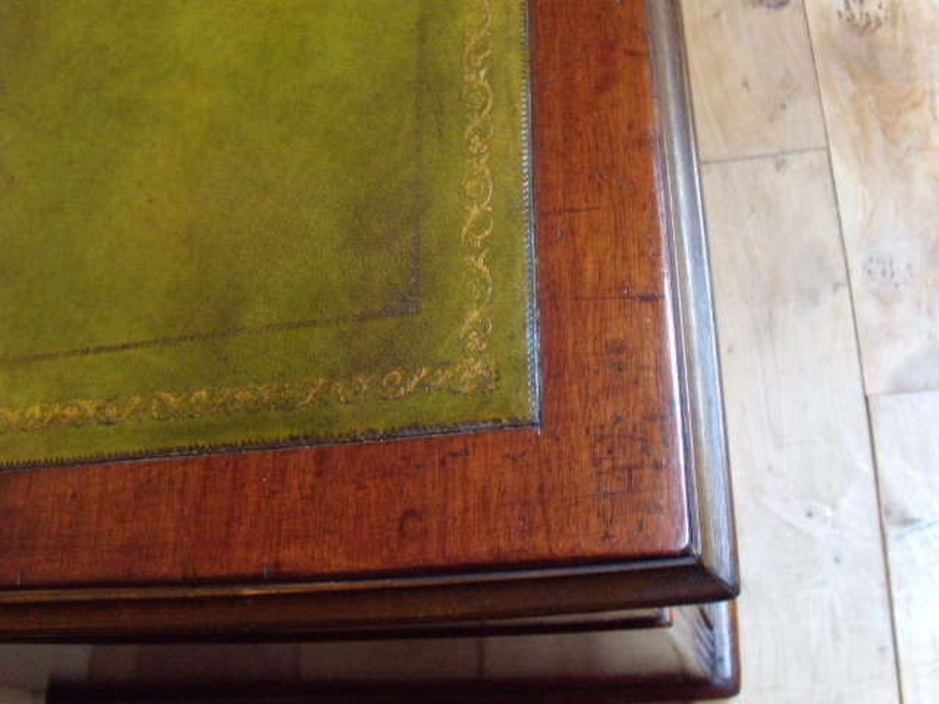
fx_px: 977
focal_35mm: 36
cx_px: 470
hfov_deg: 51.4
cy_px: 352
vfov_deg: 39.7
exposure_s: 1/8
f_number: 3.6
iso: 500
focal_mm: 6.4
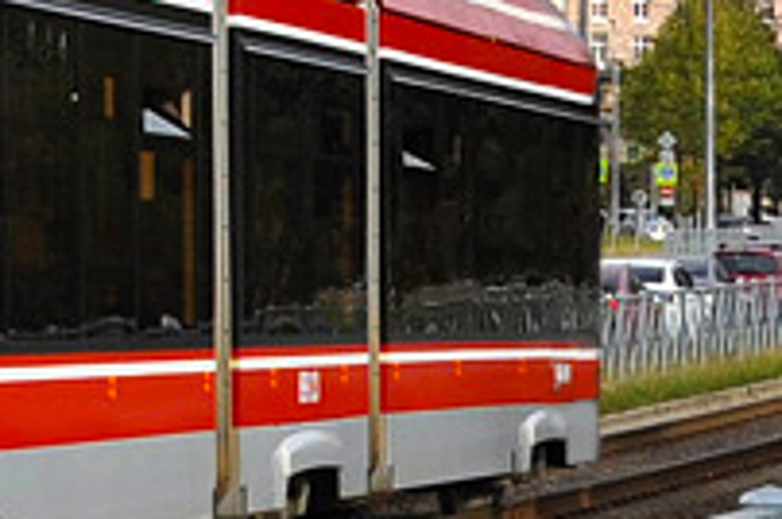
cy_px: -370
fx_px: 6311
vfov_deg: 4.7
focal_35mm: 291
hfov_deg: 7.0
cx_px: -143
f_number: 8
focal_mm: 28
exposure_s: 1/500
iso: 200
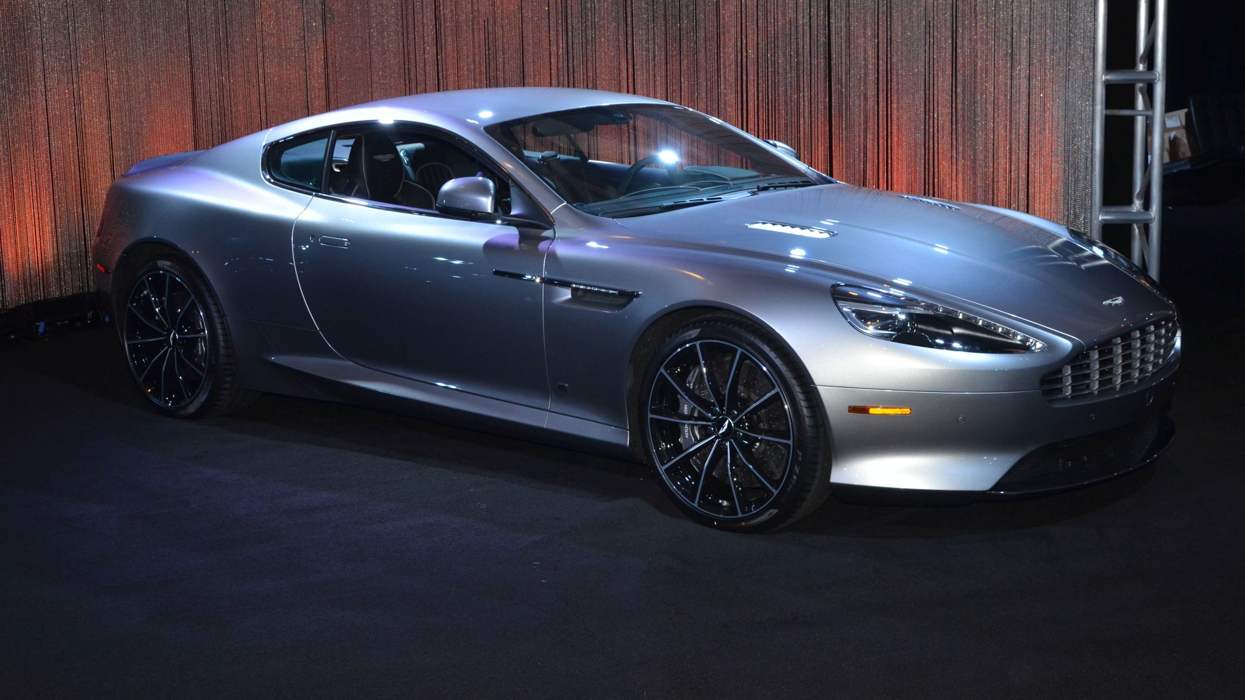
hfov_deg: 40.6
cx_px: 632
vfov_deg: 23.5
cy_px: 289
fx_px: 1684
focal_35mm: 51
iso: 800
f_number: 7.1
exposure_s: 1/60
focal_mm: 32
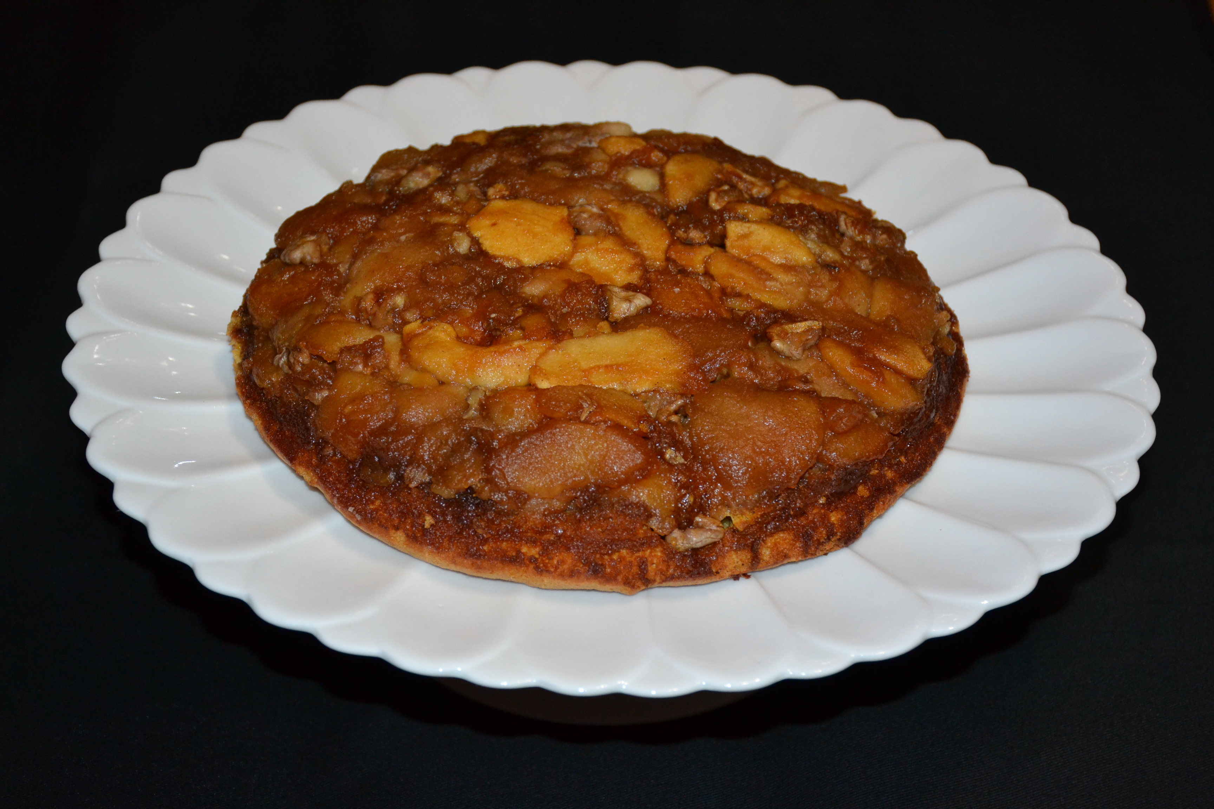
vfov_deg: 20.2
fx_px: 2276
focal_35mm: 68
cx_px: 607
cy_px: 404
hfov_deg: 29.9
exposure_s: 1/60
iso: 1250
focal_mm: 45
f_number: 4.5
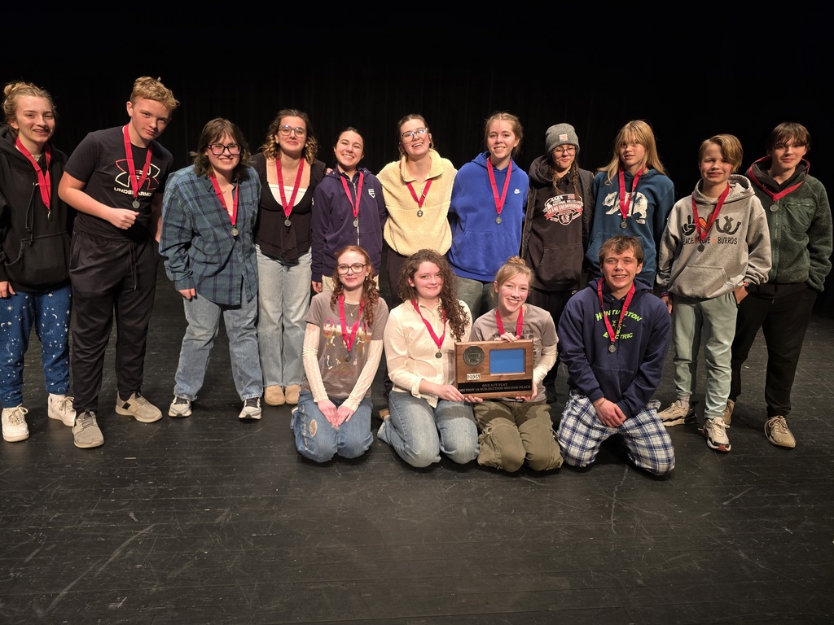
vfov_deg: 58.9
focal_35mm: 23
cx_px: 417
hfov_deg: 73.9
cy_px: 312
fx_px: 554
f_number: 1.7
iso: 100
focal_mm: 6.3
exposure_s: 1/120
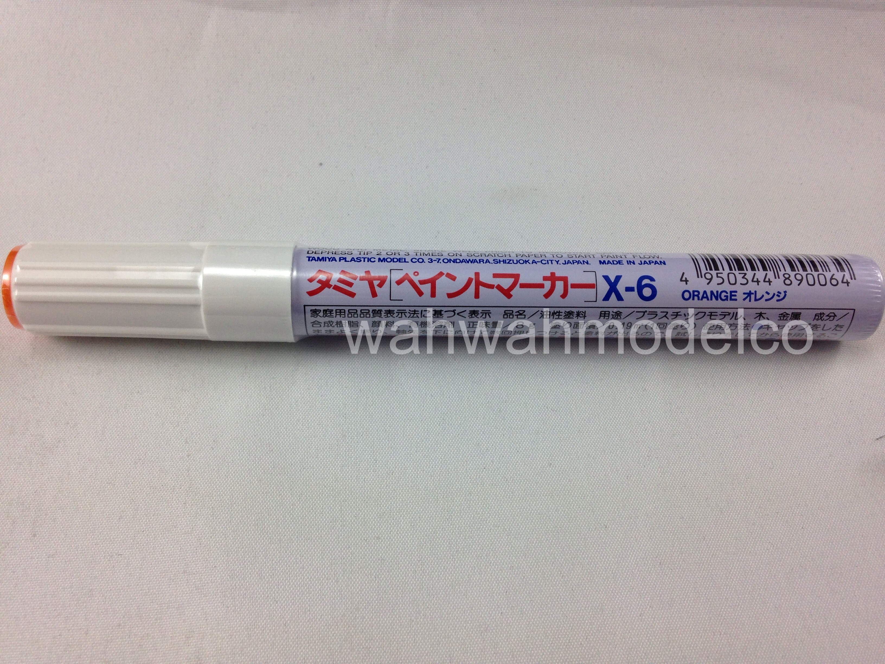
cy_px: 332
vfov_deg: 42.9
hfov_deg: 55.4
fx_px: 844
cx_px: 442
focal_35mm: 33
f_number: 2.4
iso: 64
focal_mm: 4.13
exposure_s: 1/120
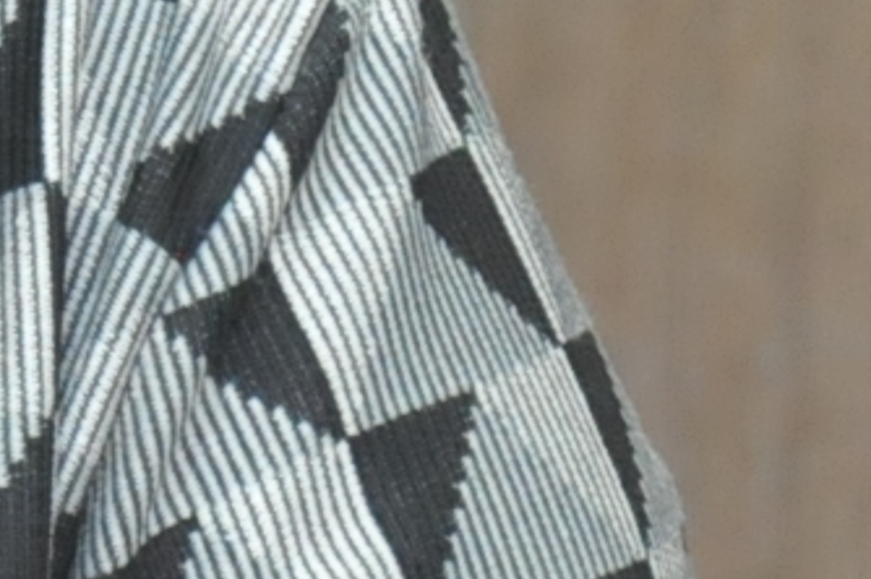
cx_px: -949
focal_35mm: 1012
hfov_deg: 2.0
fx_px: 24465
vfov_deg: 1.4
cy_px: -584
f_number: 5.6
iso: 2000
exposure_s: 1/60
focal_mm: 105
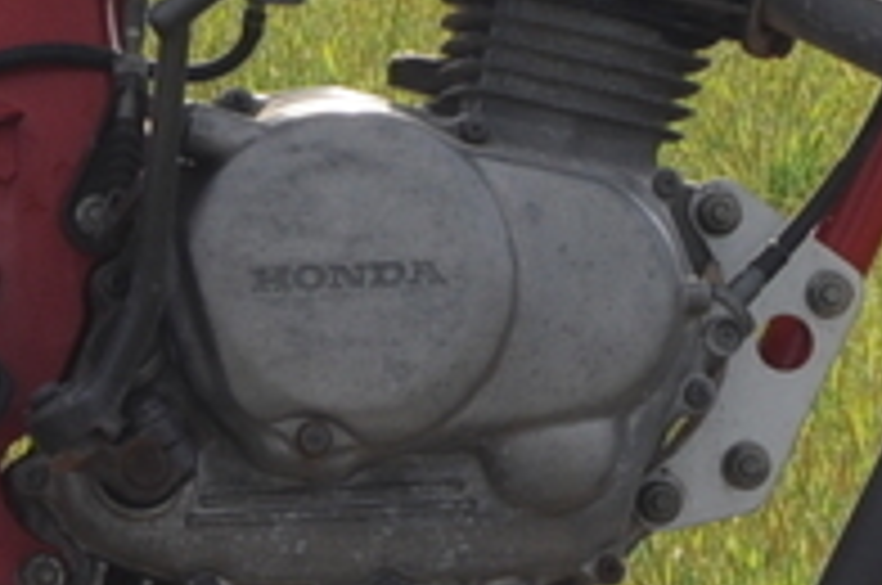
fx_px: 9001
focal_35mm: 368
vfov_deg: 3.7
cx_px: 360
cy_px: -245
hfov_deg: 5.6
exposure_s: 1/125
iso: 200
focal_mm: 40
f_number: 14
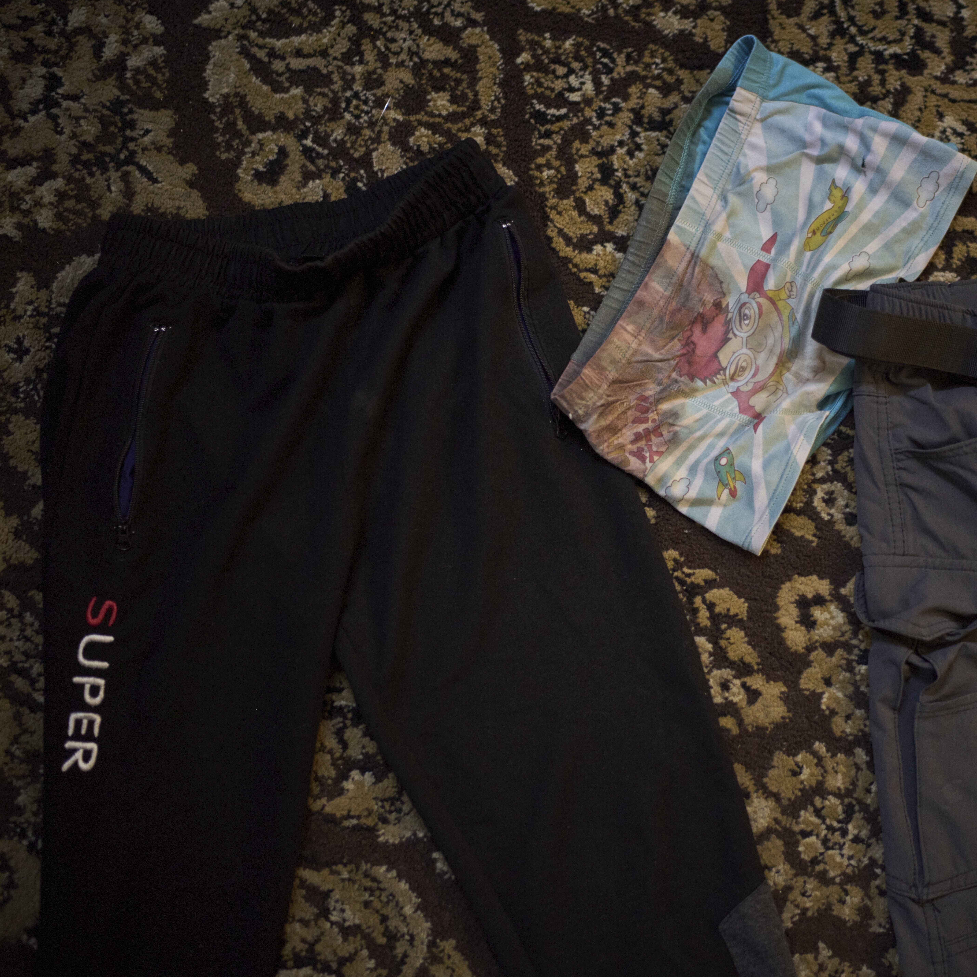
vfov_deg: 37.6
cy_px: 491
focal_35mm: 45
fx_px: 1437
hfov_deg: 36.8
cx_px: 720
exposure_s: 1/320
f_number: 1.4
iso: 2500
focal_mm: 35
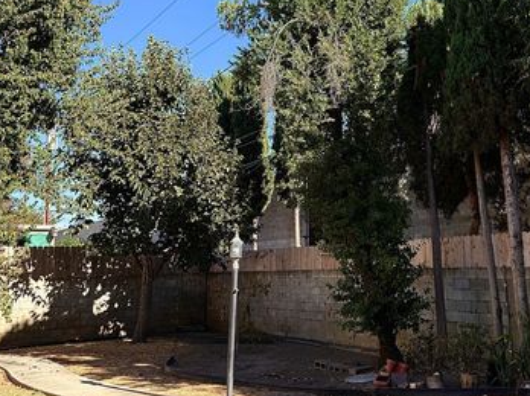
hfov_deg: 45.0
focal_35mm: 41
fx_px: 627
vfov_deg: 34.9
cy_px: 148
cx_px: 362
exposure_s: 1/1192
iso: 80
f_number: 1.78
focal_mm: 6.76
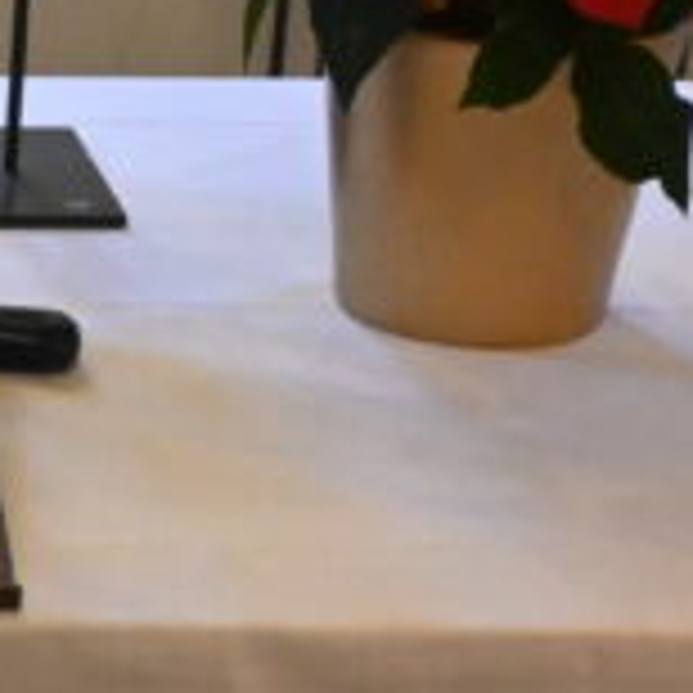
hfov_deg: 9.2
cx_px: -729
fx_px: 4028
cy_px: 538
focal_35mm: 178
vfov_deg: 9.8
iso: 3600
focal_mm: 21
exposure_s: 1/30
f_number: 8
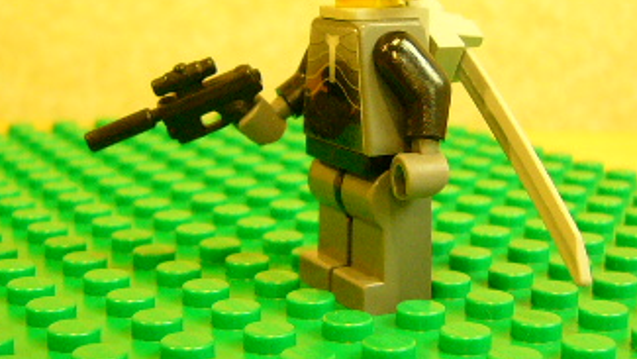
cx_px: 378
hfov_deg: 28.2
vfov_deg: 16.0
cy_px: 82
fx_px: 1267
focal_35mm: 75
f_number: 2.8
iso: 200
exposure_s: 1/8
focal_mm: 5.8
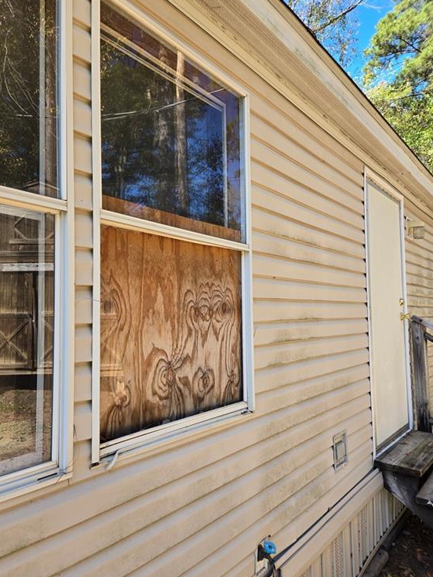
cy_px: 297
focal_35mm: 24
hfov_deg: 56.8
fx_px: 400
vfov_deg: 71.6
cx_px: 209
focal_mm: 5.4
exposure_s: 1/295
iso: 25
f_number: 1.8
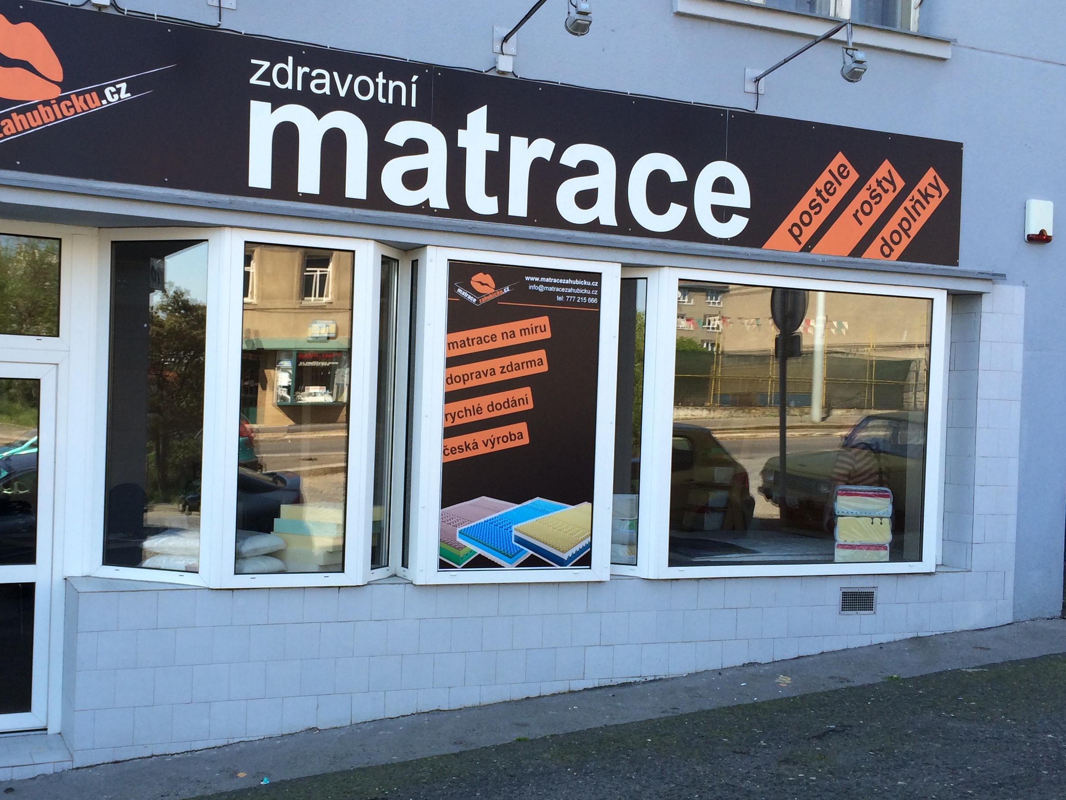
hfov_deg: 45.6
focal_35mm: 41
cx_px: 432
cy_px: 442
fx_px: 1263
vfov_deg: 35.1
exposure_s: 1/456
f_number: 2.2
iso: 32
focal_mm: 4.12
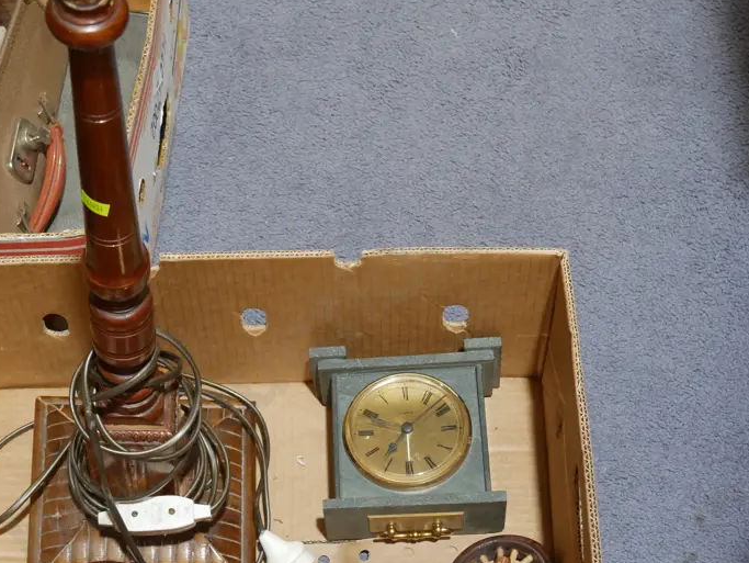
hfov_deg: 25.9
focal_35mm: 75
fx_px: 1624
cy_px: 374
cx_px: 265
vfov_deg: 19.6
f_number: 5.3
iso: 800
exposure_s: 1/60
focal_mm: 25
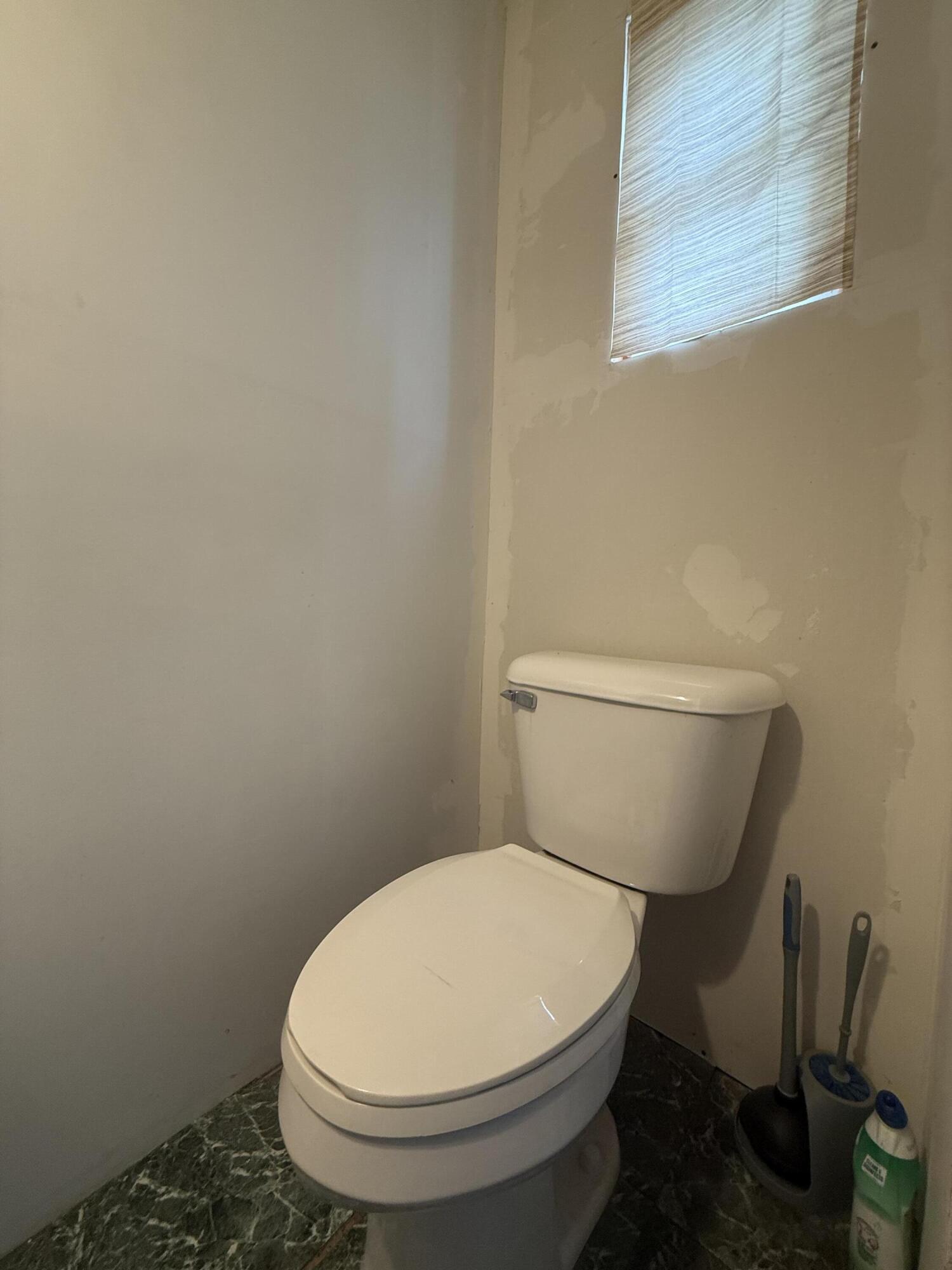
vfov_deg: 102.1
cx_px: 476
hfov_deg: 85.7
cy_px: 635
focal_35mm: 14
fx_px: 513
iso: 200
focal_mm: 2.22
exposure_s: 1/60
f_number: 2.2
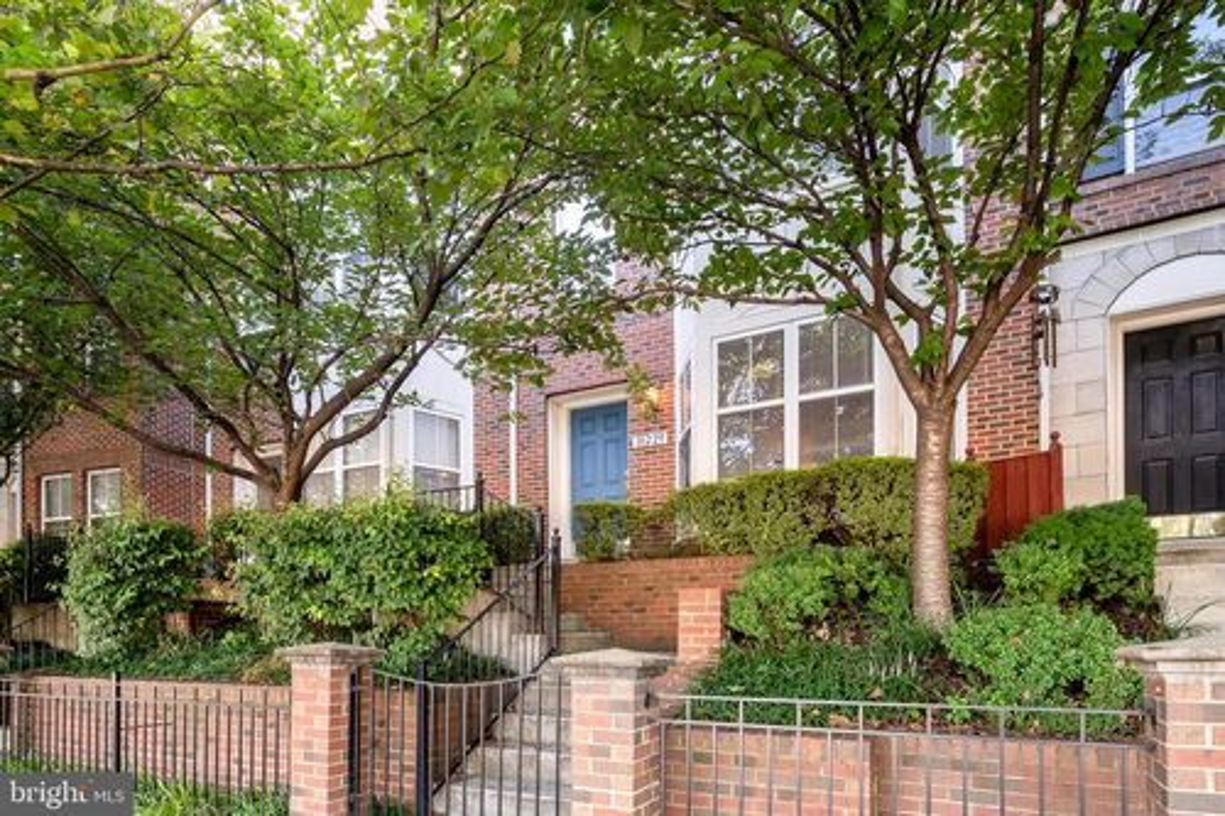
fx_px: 646
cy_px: 408
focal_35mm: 19
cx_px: 612
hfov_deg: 86.9
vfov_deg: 64.5
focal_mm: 19
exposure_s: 1/15
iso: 320
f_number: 16
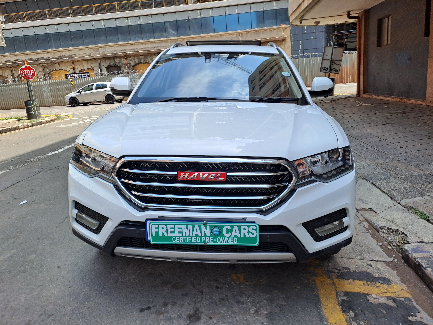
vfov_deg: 54.9
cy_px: 162
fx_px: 313
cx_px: 216
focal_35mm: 25
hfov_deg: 69.4
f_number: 1.8
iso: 32
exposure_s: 1/791
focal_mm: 4.65
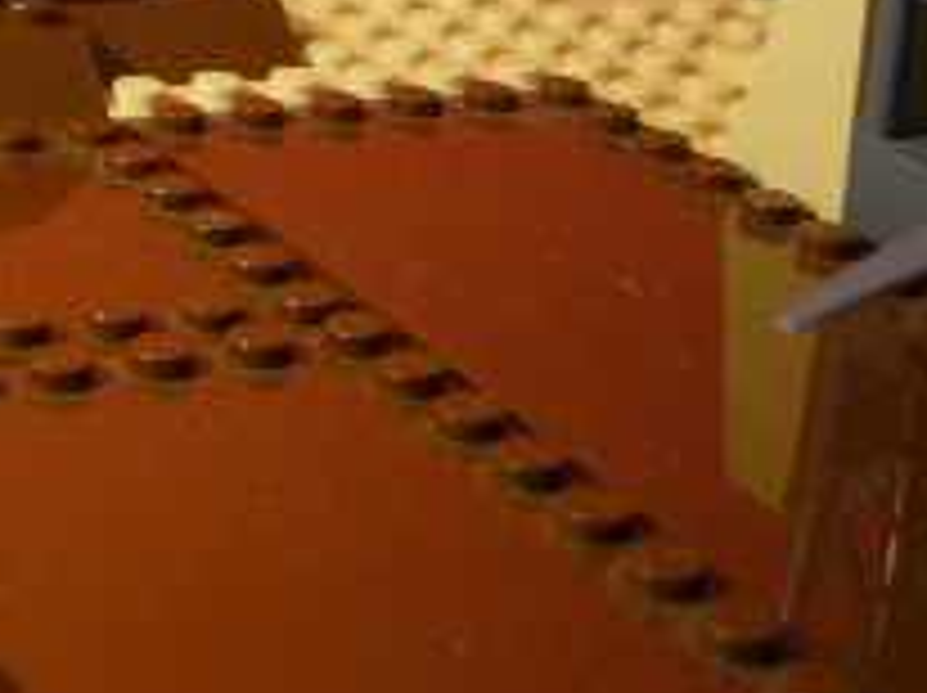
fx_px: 2916
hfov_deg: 17.0
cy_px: -99
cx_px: -292
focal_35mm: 109
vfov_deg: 13.3
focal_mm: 5.8
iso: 100
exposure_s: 1/15
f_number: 2.8
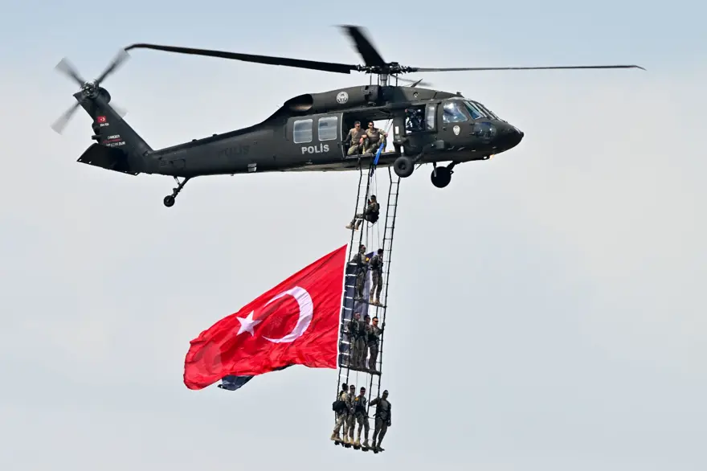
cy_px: 236
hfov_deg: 2.5
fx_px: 16490
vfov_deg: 1.6
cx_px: 354
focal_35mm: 840
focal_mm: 560
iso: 200
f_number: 9
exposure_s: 1/400
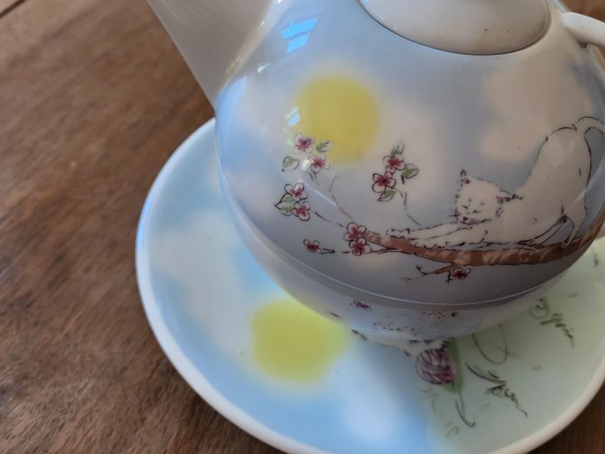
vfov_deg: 40.5
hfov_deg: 52.1
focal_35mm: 35
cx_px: 374
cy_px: 179
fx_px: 611
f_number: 1.8
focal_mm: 5
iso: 100
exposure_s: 1/180
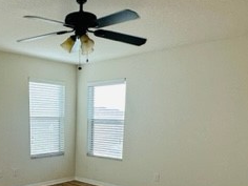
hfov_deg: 47.2
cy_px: 162
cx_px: 62
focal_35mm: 38
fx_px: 272
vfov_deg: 35.8
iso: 80
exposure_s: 1/120
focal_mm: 2.22
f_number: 2.2
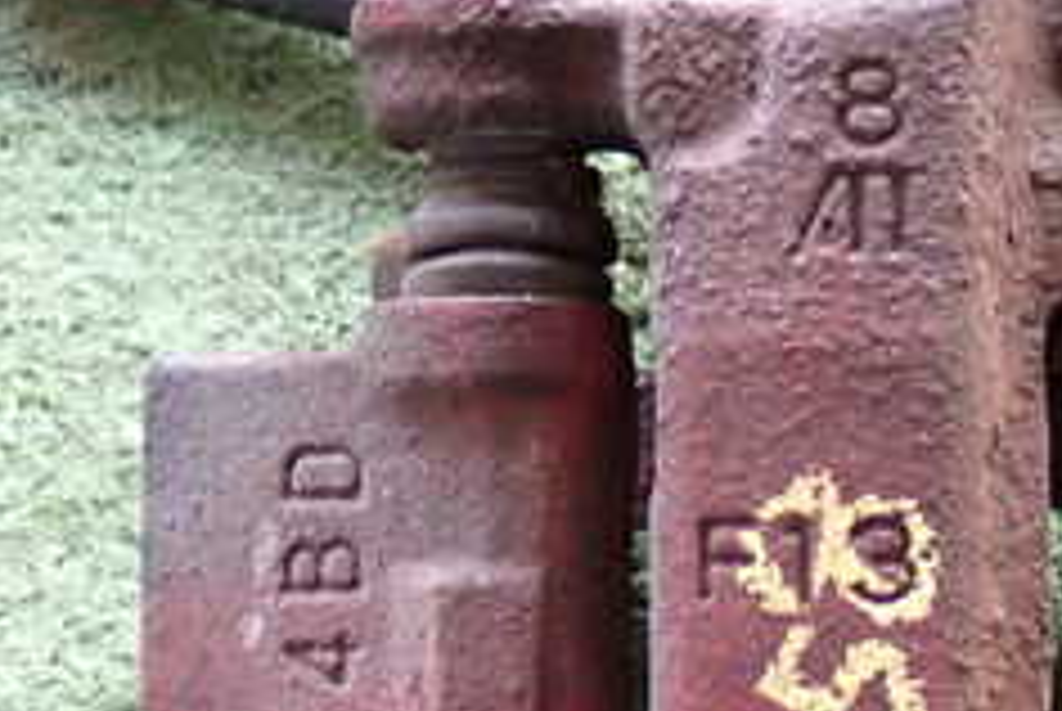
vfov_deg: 10.4
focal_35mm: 132
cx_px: 1053
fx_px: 3899
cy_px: 392
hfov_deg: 15.2
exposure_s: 1/50
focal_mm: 9.01
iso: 500
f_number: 3.2
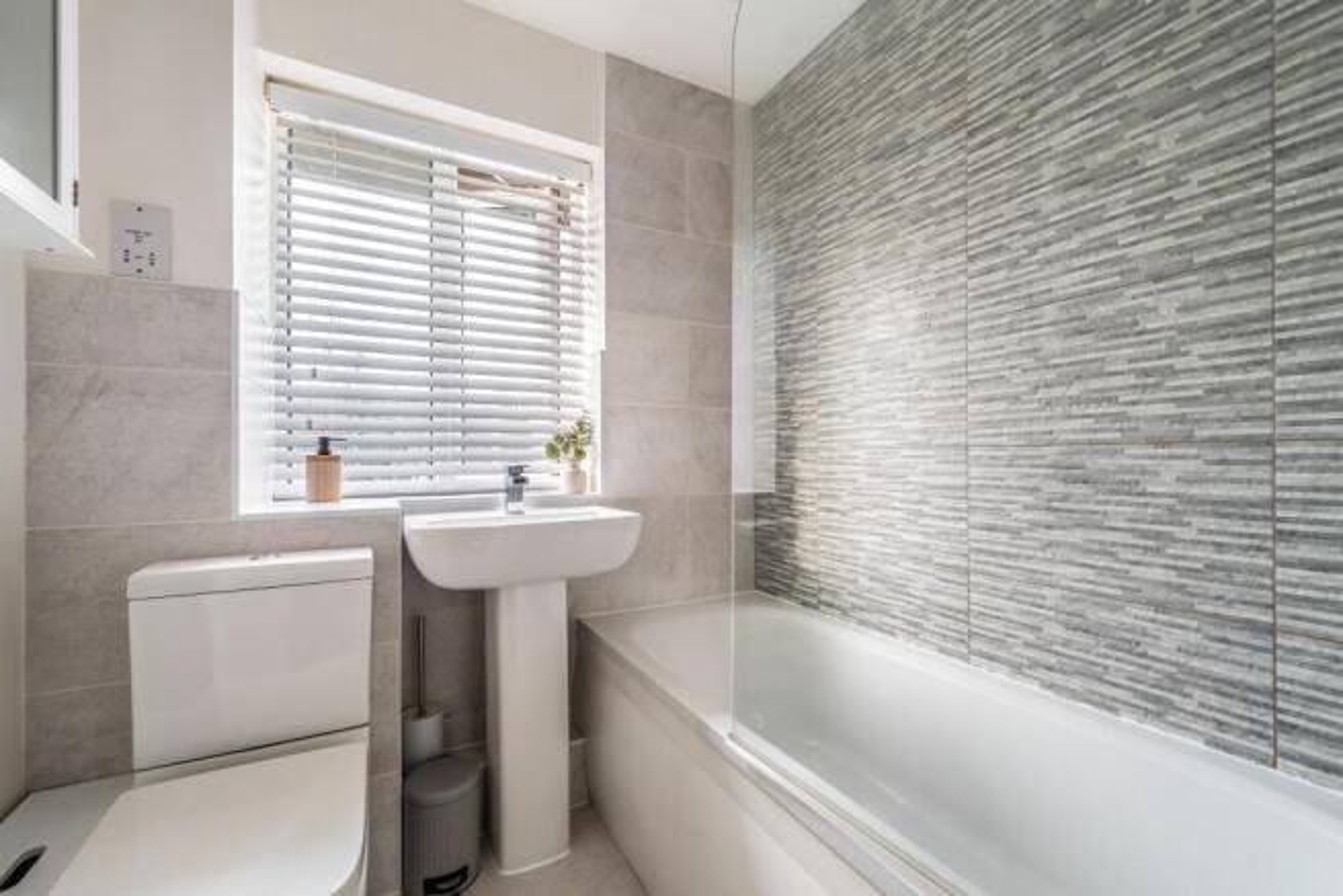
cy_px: 448
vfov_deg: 81.2
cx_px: 672
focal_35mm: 14
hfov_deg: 104.2
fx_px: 522
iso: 250
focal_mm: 14
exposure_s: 1/6
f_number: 9
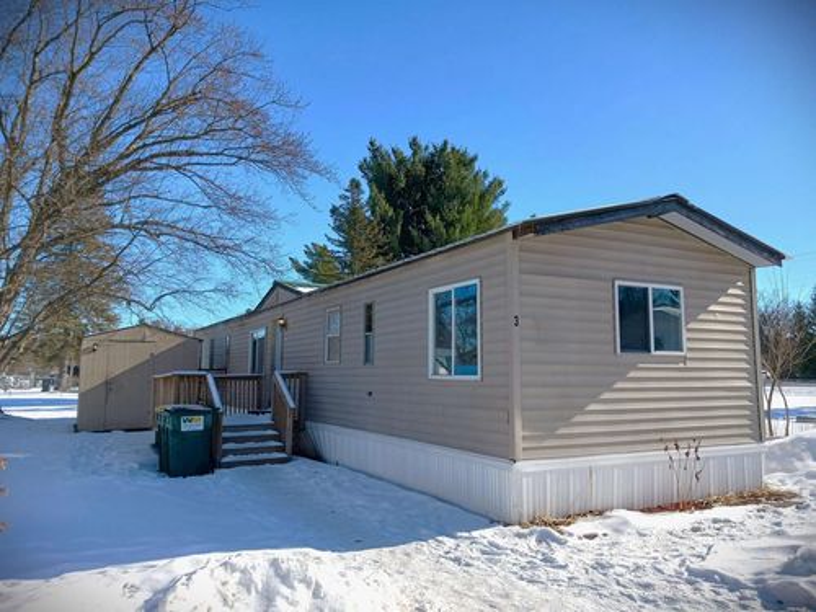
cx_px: 408
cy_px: 306
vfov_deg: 51.4
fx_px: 636
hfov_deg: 65.3
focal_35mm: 27
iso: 20
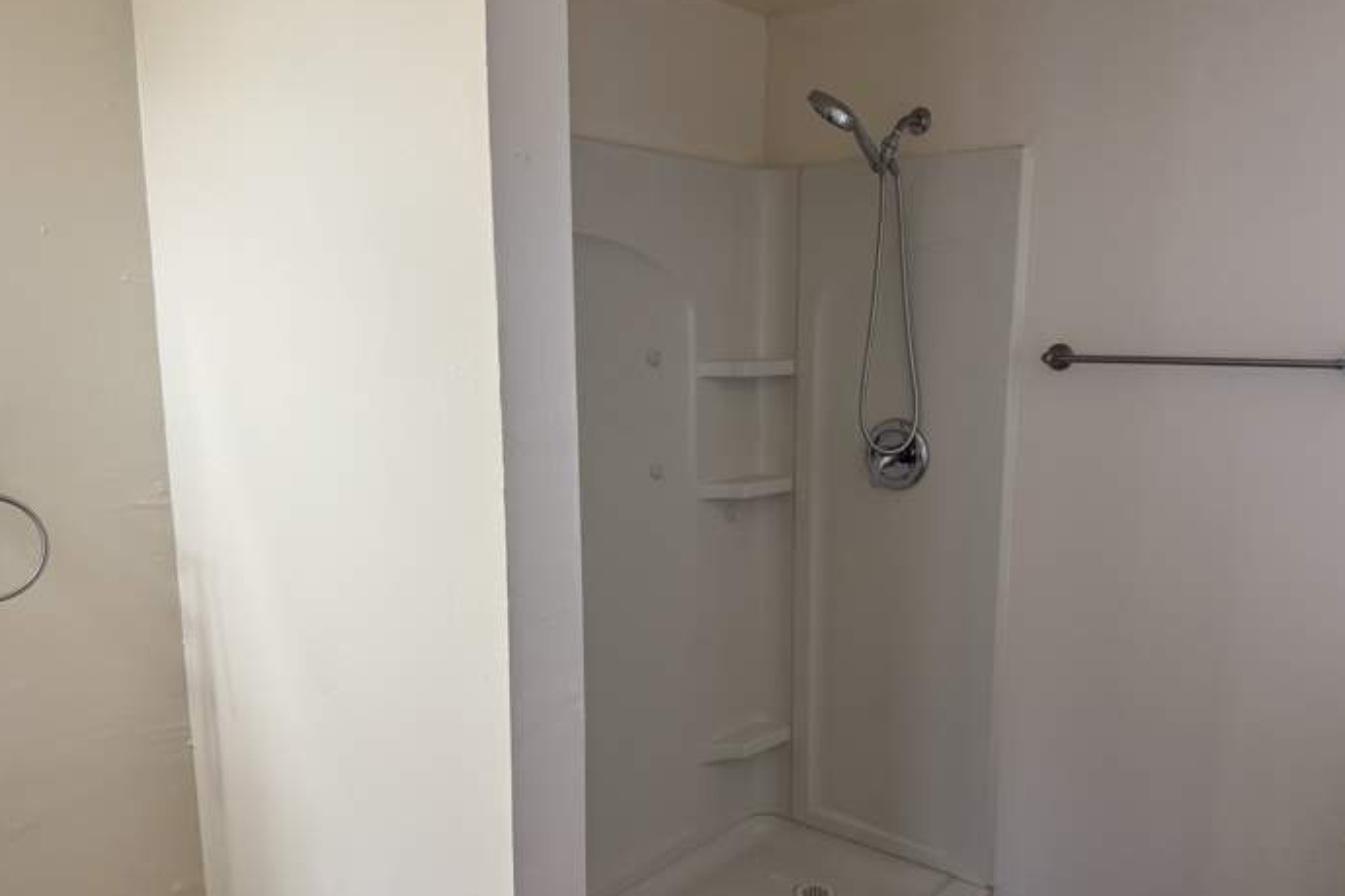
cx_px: 744
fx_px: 1083
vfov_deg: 44.8
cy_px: 511
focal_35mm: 29
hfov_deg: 63.5
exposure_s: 1/120
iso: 160
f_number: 1.78
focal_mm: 6.76
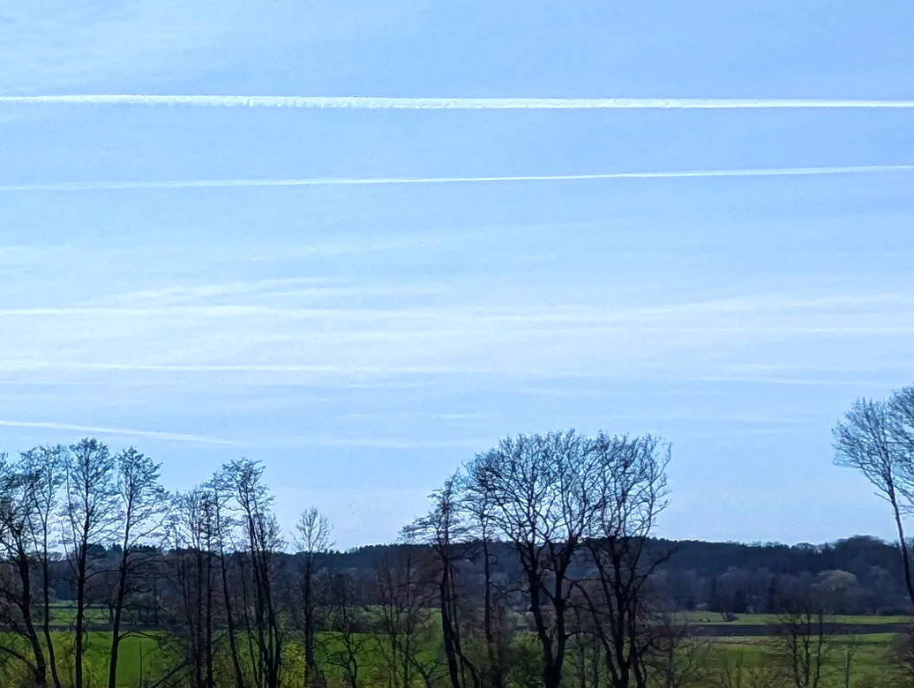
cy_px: 530
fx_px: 1666
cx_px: -578
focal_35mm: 63
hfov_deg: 22.7
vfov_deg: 23.1
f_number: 2.2
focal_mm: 2.35
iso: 35
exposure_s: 1/3322
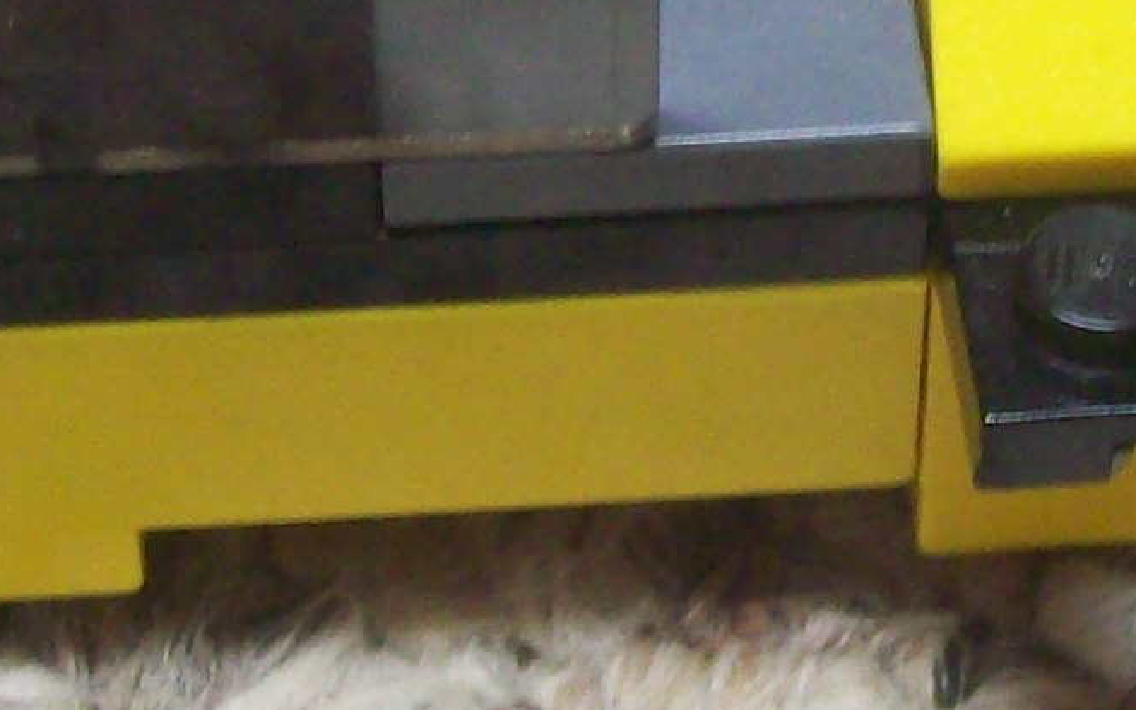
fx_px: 4613
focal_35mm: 149
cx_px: 787
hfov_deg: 14.0
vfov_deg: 8.8
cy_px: 84
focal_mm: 6
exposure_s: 1/14.6
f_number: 2.7
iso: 160
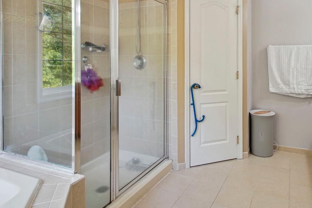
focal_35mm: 26
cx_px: 196
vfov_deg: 47.9
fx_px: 225
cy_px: 55
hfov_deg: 68.3
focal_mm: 16
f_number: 9
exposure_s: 1/60
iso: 800
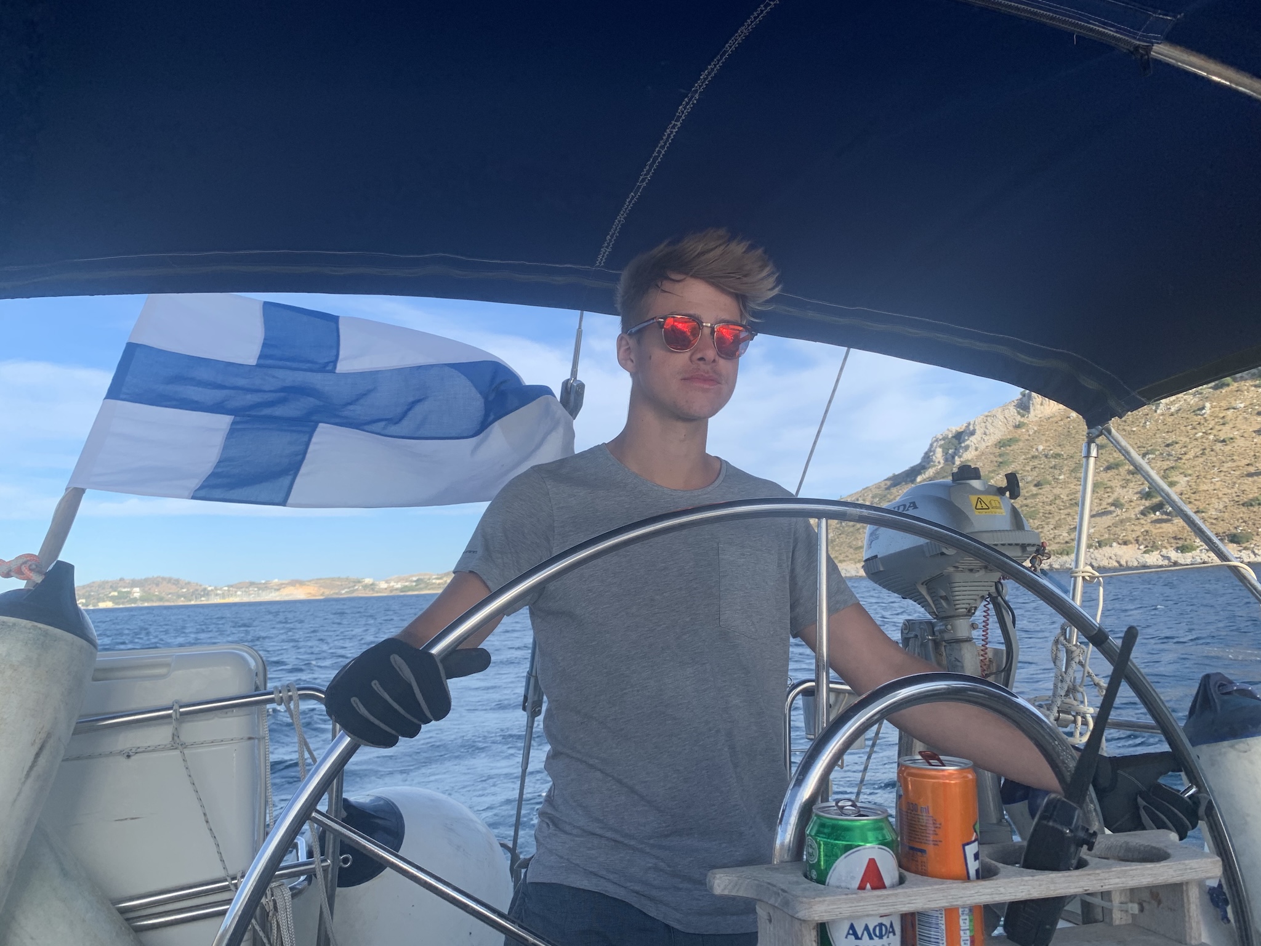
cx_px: 630
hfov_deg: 67.3
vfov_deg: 53.1
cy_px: 473
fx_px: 947
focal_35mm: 26
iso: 25
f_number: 1.8
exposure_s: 1/1100
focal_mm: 4.25
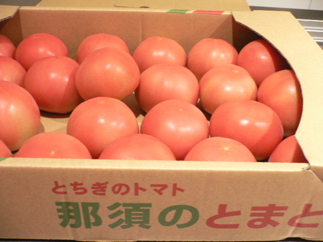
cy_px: 121
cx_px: 162
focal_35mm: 35
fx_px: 327
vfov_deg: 40.7
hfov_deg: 52.6
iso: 200
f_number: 2.8
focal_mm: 5.8
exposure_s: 1/10
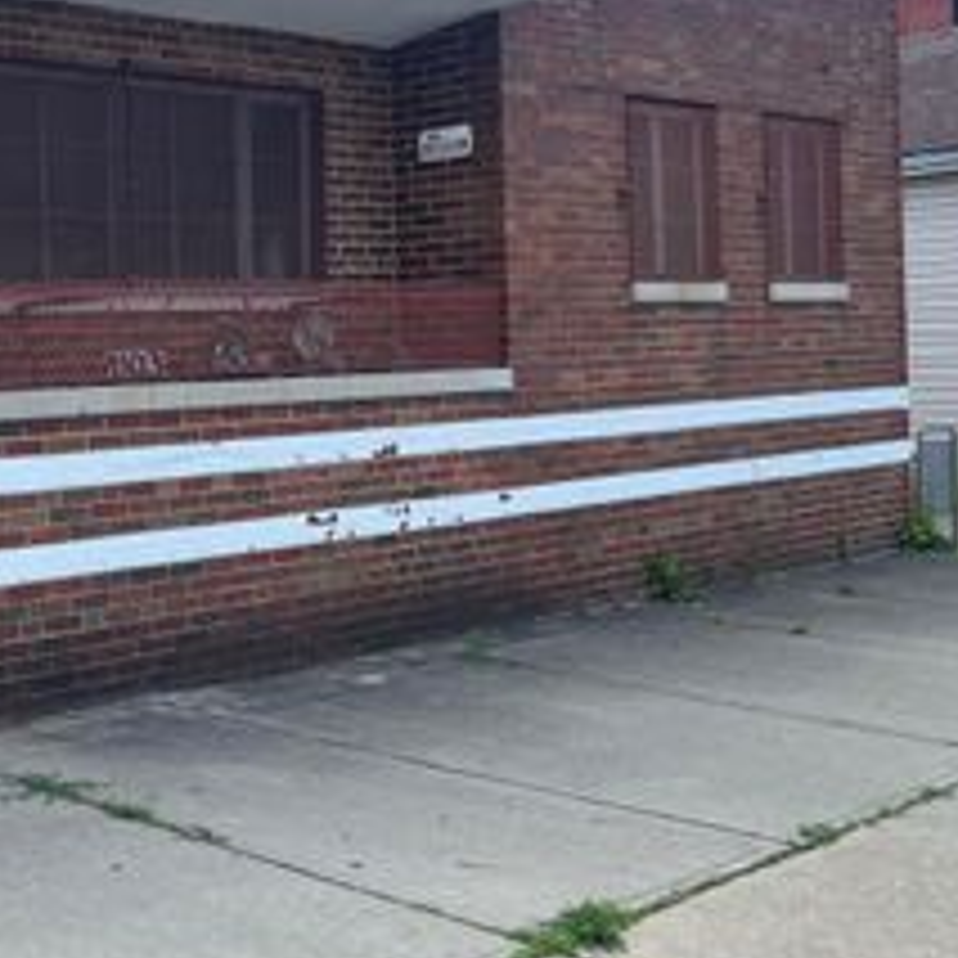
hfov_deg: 29.0
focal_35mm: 54
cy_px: 326
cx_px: -67
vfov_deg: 31.4
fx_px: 1691
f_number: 1.5
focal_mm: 5.7
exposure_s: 1/1449
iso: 50
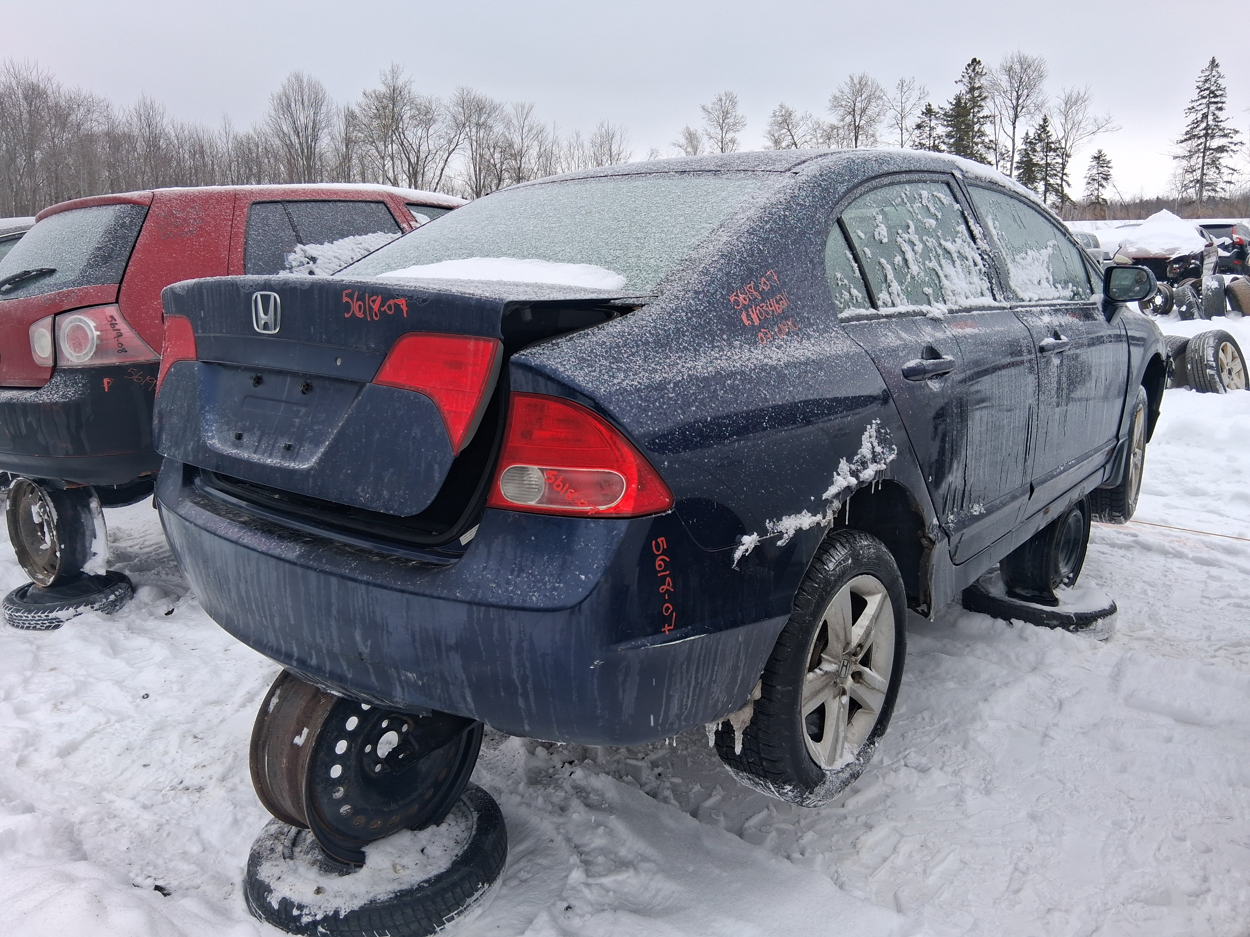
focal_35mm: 26
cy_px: 468
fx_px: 939
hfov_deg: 67.3
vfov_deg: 53.1
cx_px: 625
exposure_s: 1/100
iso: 25
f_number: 1.8
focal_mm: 3.98
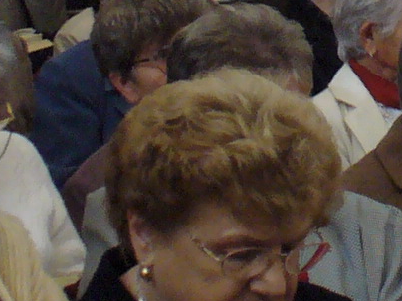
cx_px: 479
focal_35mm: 211
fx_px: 2450
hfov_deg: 9.3
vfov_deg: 7.0
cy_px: -83
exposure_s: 1/15
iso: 200
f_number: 2.8
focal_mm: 6.1
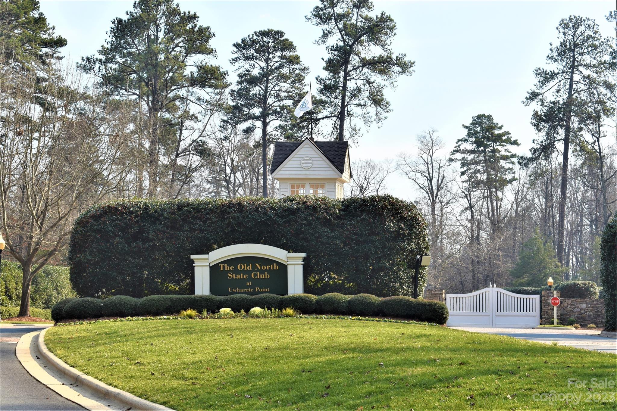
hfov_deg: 24.6
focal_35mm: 82
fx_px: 1414
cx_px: 308
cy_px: 206
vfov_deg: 16.6
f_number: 9
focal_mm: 55
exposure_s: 1/200
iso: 100
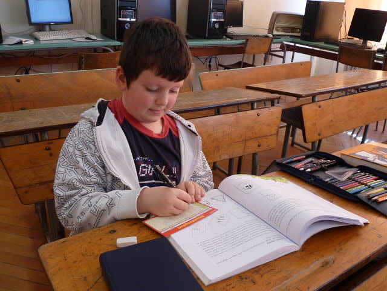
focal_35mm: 30
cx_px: 194
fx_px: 335
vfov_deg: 46.8
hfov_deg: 60.0
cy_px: 146
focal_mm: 4.8
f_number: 2.8
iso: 200
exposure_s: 1/80
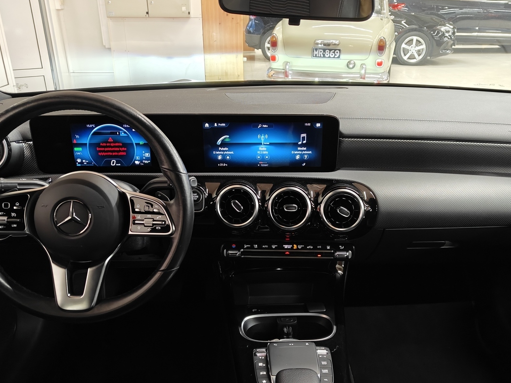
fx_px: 487
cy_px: 234
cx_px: 271
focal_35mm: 33
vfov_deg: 42.7
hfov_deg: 55.3
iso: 160
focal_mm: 5.59
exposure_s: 1/37
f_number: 1.8
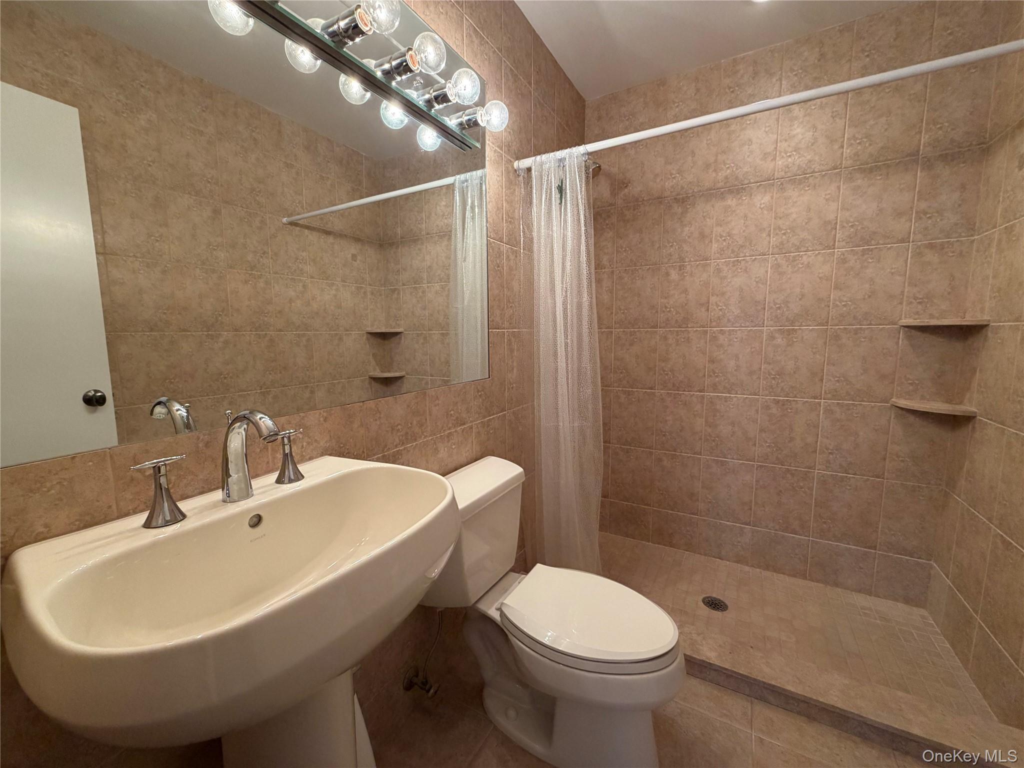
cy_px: 384
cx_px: 512
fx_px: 414
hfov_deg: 102.1
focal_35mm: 14
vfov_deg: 85.7
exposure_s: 1/120
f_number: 2.2
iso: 250
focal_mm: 2.22
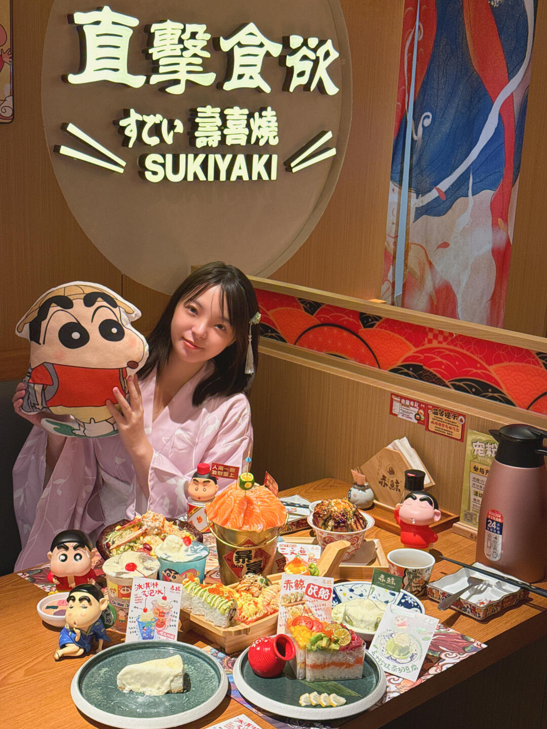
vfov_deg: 39.7
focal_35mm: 48
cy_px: 364
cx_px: 274
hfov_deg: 30.3
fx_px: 1011
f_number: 1.78
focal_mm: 6.76
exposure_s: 1/97
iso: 160
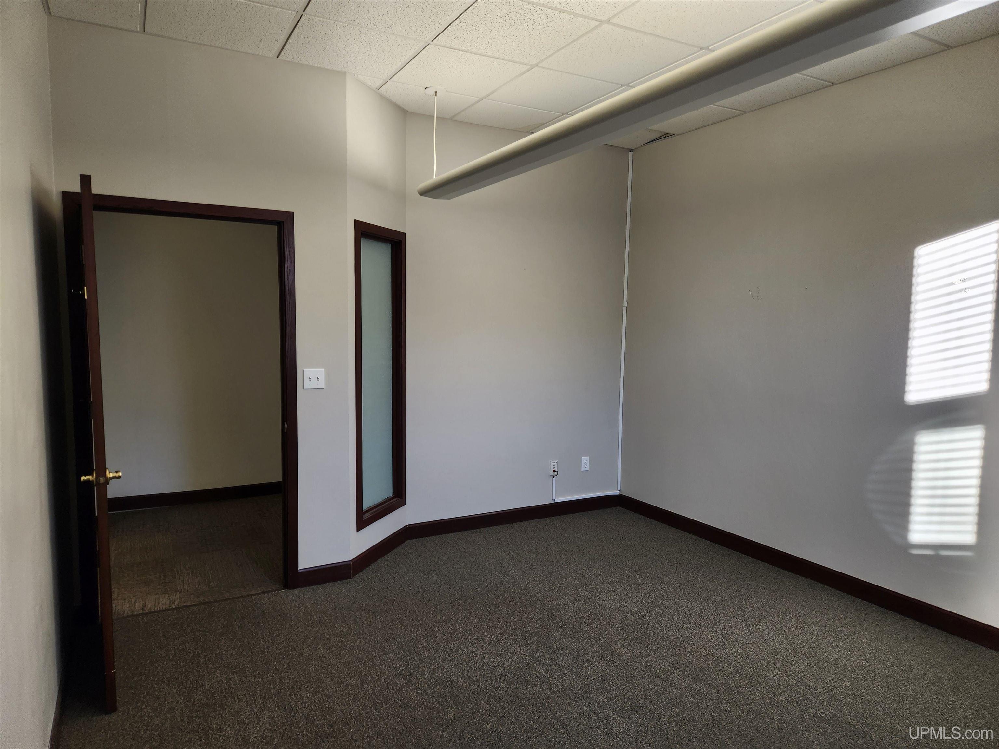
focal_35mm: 23
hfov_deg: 73.9
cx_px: 500
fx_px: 664
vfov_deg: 58.9
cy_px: 374
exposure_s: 1/120
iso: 64
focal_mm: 5.4
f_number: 1.8
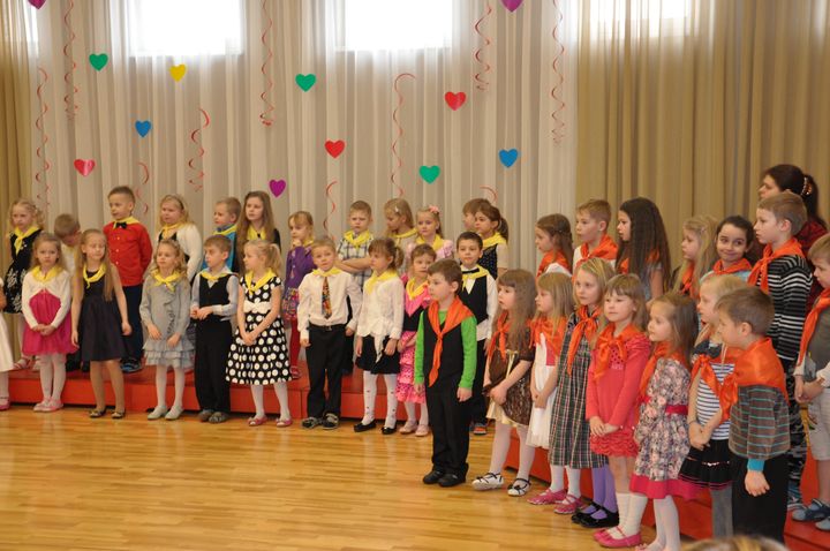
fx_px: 1312
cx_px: 415
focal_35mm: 57
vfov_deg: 23.7
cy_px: 276
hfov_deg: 35.1
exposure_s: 1/25
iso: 800
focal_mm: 38
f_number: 4.5
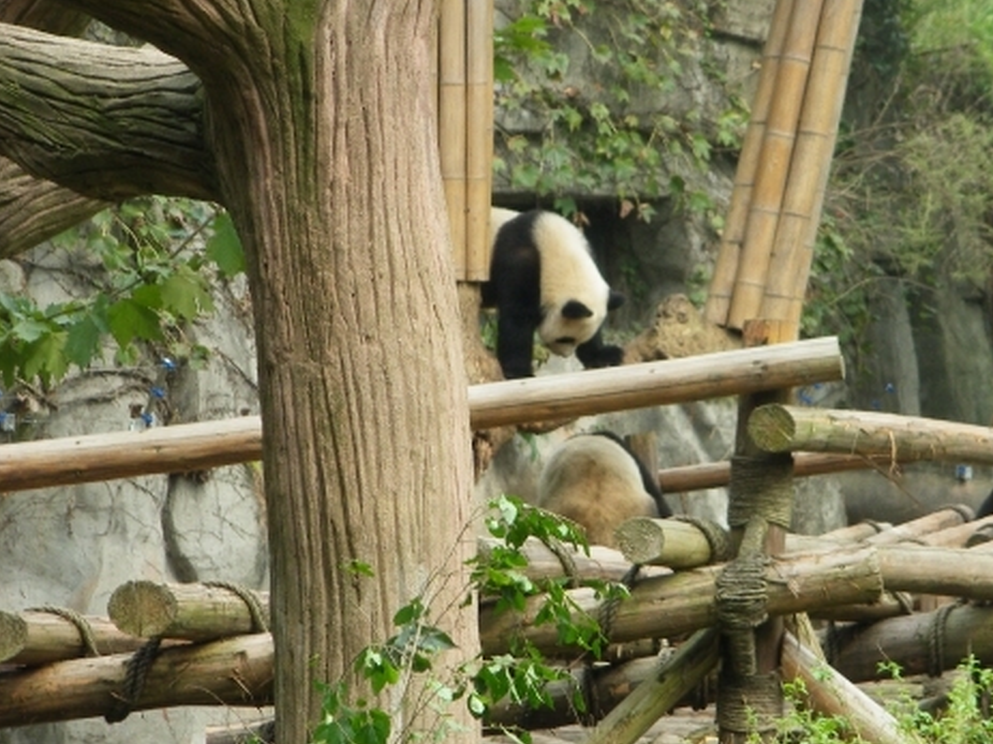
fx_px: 5506
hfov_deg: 10.3
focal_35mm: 192
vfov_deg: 7.7
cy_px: 416
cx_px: 635
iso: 160
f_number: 5.4
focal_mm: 26.2
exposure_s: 1/160
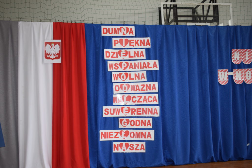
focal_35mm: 38
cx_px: 126
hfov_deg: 51.3
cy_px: 84
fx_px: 263
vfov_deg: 35.5
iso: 800
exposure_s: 1/80
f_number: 4.5
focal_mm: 25
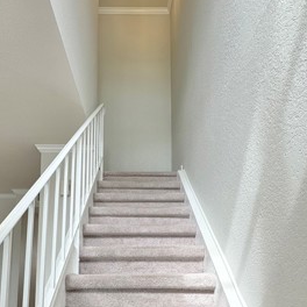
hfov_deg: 54.0
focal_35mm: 30
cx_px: 140
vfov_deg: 51.3
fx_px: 301
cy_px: 237
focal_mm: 2.22
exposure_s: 1/120
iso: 40
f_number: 2.2
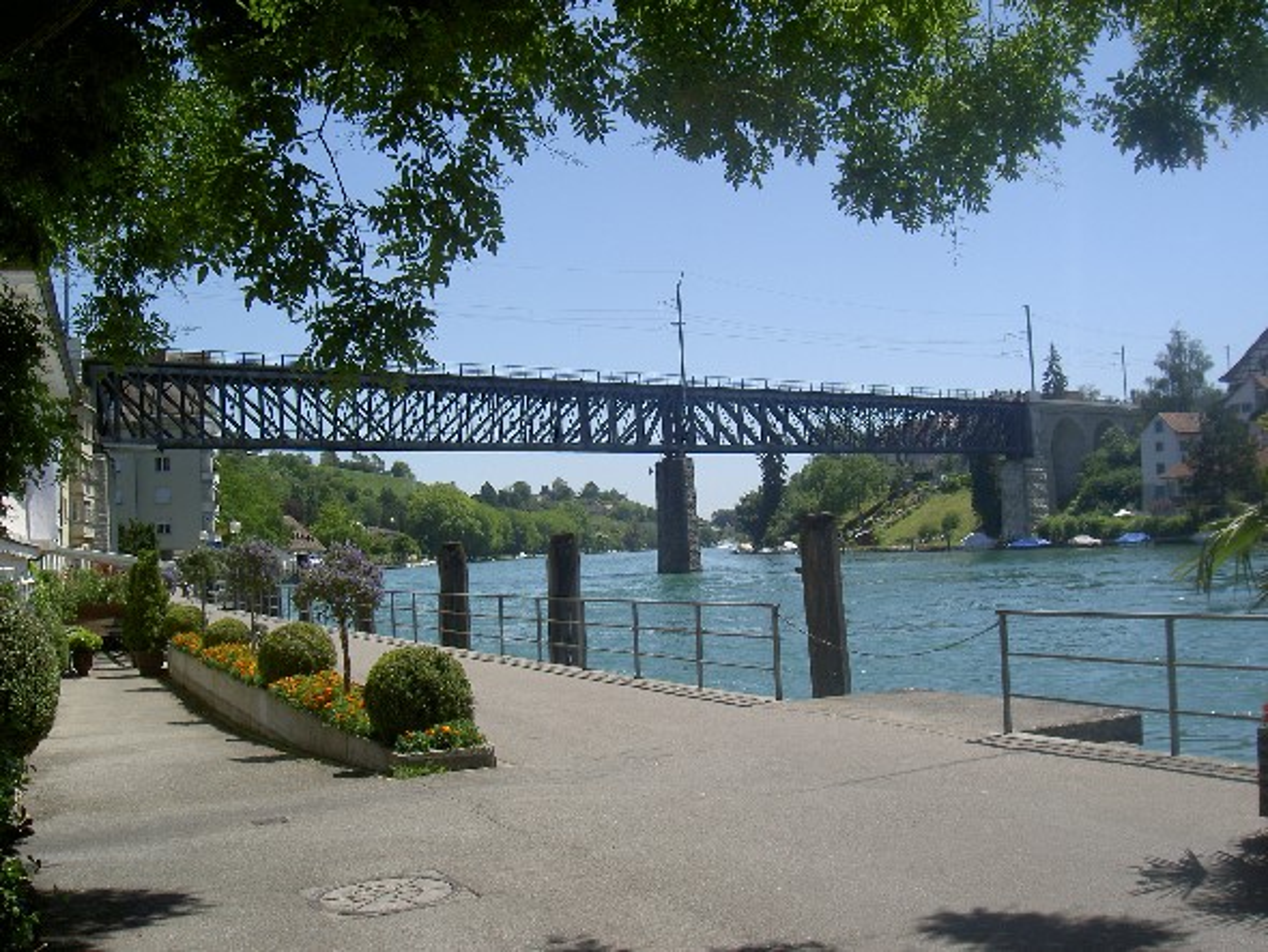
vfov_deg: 36.8
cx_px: 634
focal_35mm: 39
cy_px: 476
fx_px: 1429
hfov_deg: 47.8
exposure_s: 1/400
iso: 50
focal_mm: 8
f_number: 4.7
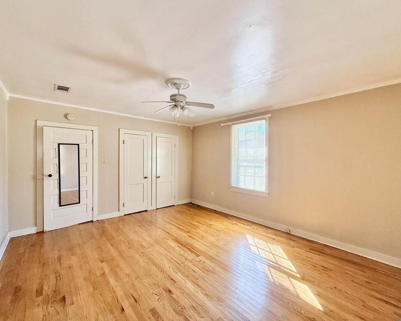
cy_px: 158
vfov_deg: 84.0
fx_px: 178
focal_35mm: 15
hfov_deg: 96.8
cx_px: 205
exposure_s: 1/99
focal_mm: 2.22
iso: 200
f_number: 2.2
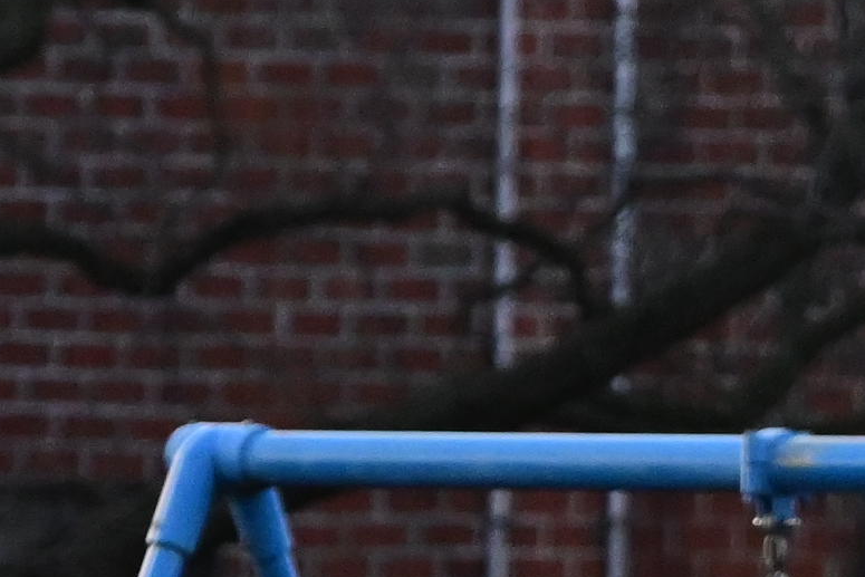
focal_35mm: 1238
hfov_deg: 1.7
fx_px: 29750
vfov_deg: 1.1
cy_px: 743
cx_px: 1777
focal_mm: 155
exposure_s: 1/1250
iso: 2000
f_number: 5
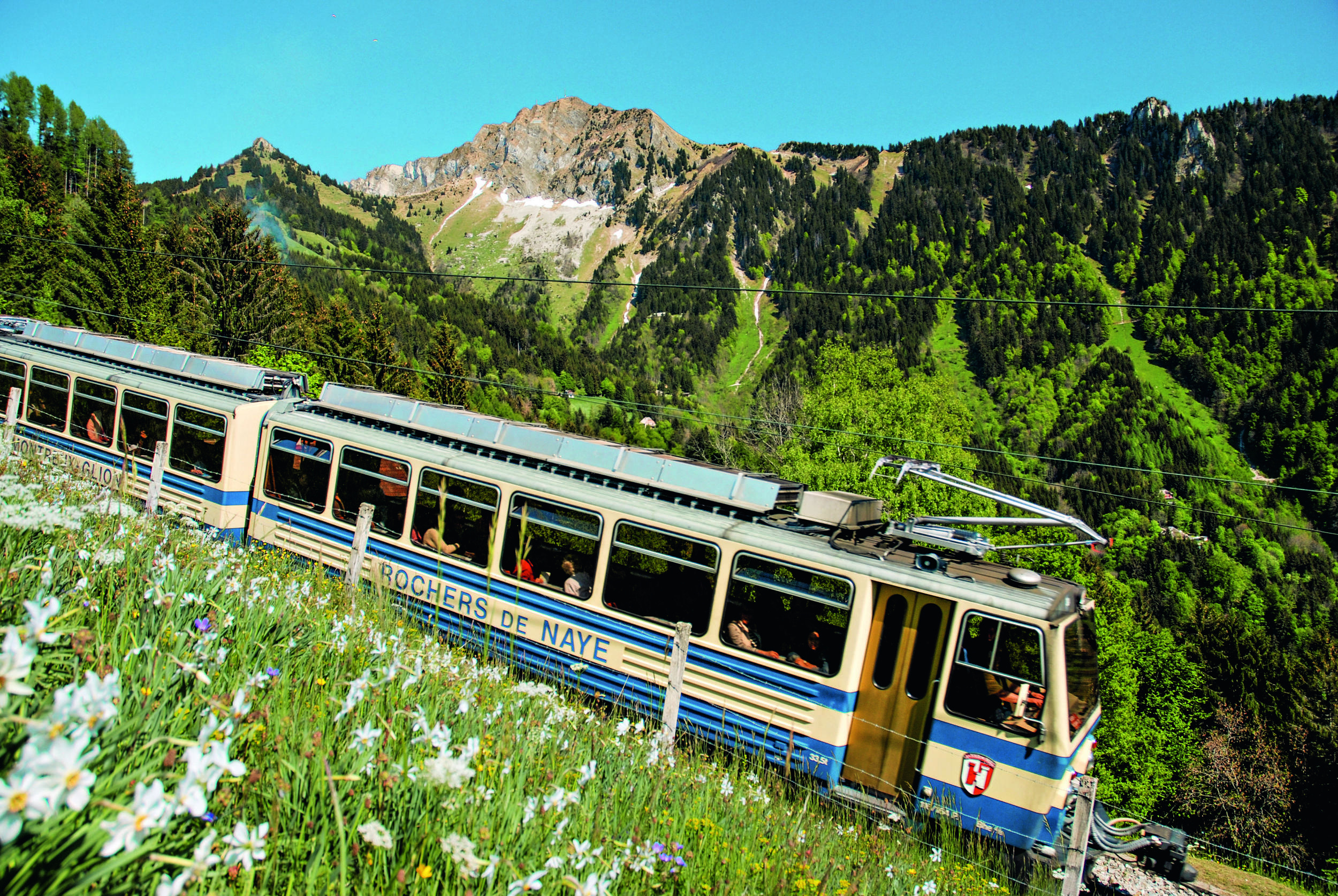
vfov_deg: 48.1
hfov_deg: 67.3
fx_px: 1005
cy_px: 448
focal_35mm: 27
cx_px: 669
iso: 100
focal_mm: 18
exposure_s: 1/160
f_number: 6.3
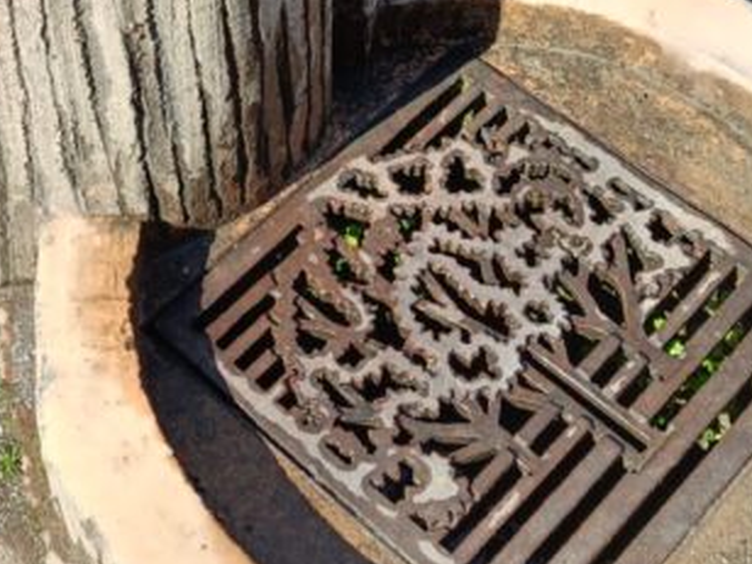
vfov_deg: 16.8
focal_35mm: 83
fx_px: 1803
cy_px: -168
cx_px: 81
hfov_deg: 23.0
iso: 50
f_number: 1.7
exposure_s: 1/178
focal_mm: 4.7
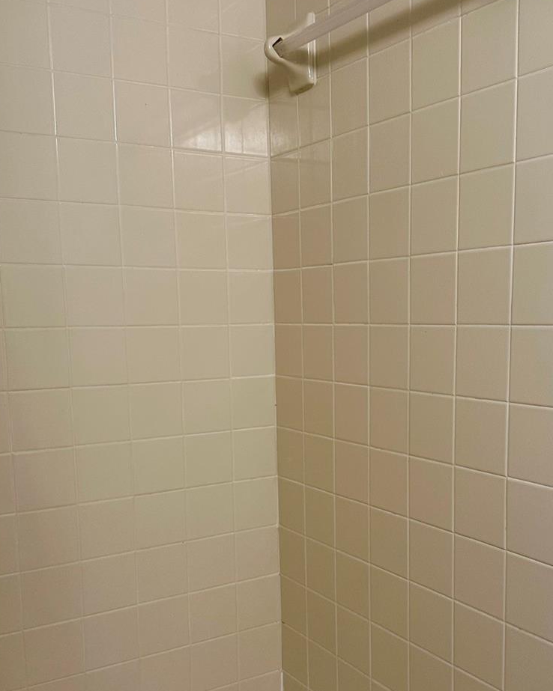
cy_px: 421
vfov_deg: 46.5
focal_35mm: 39
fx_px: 798
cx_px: 289
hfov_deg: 38.2
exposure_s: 1/60
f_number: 1.78
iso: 160
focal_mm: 6.86
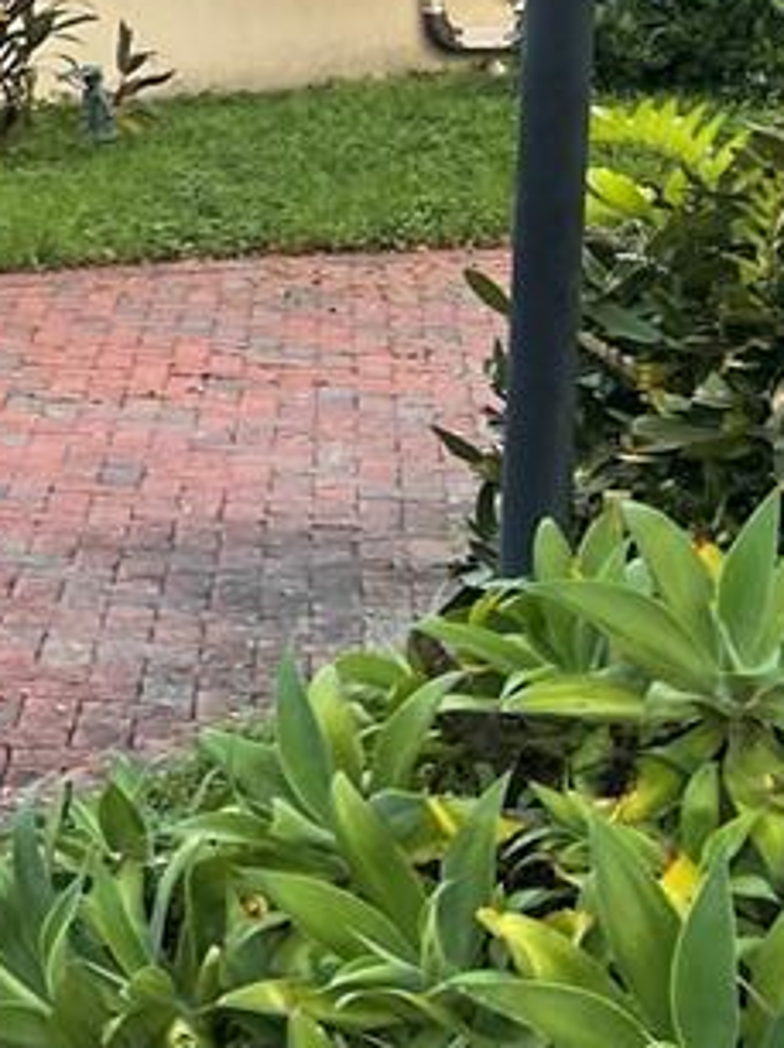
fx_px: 3085
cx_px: -370
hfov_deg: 13.7
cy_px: 199
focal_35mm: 102
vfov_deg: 19.1
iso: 50
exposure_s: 1/121
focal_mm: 5.1
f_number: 1.6
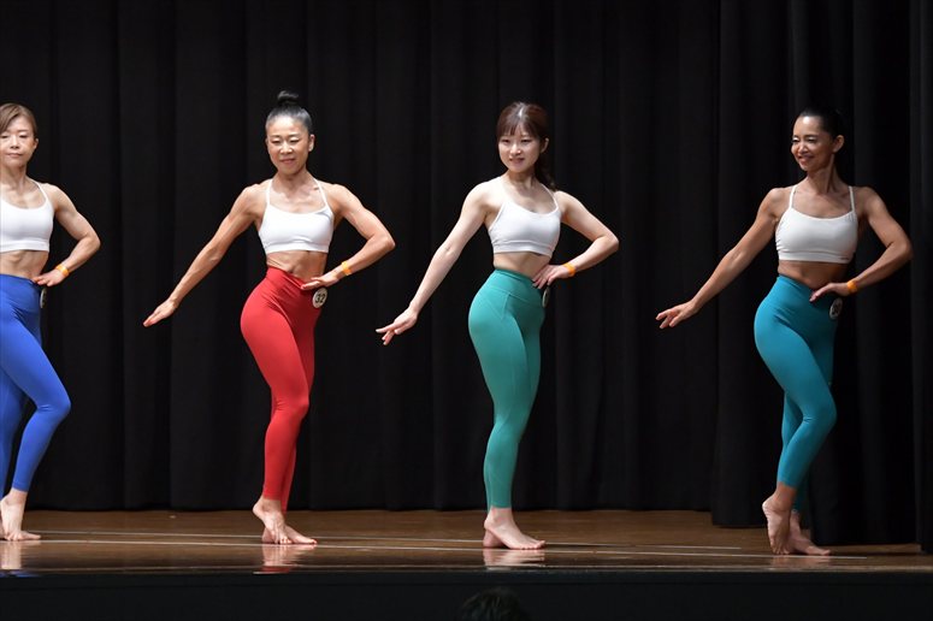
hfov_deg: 11.0
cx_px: 466
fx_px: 4844
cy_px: 310
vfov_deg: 7.3
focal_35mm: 187
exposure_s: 1/400
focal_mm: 125
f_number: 5.6
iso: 5000
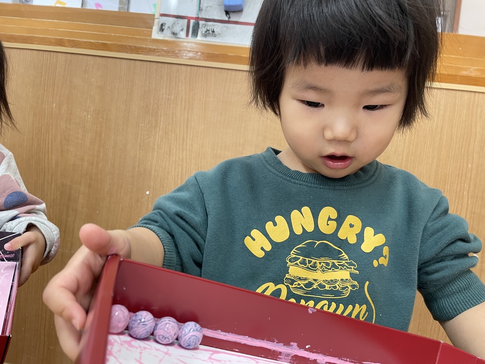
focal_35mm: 26
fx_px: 364
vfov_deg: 53.1
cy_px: 182
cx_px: 242
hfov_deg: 67.3
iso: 125
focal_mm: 4.2
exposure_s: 1/60
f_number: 1.6
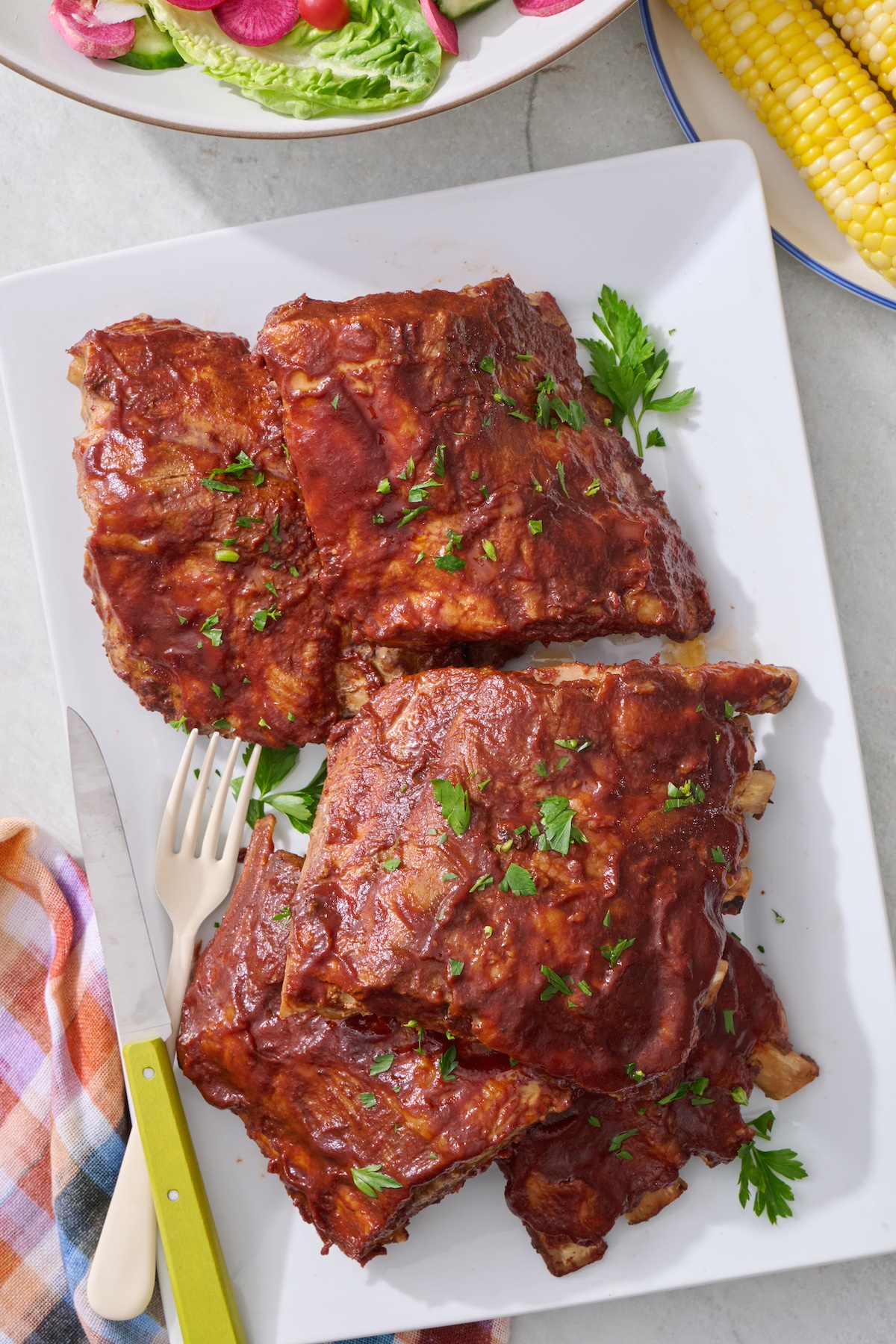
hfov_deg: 23.0
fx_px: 2202
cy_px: 672
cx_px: 448
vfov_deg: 33.9
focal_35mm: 59
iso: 800
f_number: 14
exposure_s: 1/200
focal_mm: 59
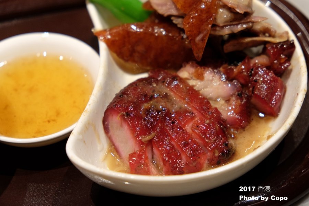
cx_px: 154
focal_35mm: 83
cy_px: 103
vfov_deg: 16.5
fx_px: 712
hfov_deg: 24.5
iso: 1600
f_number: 4
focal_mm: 55
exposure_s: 1/60
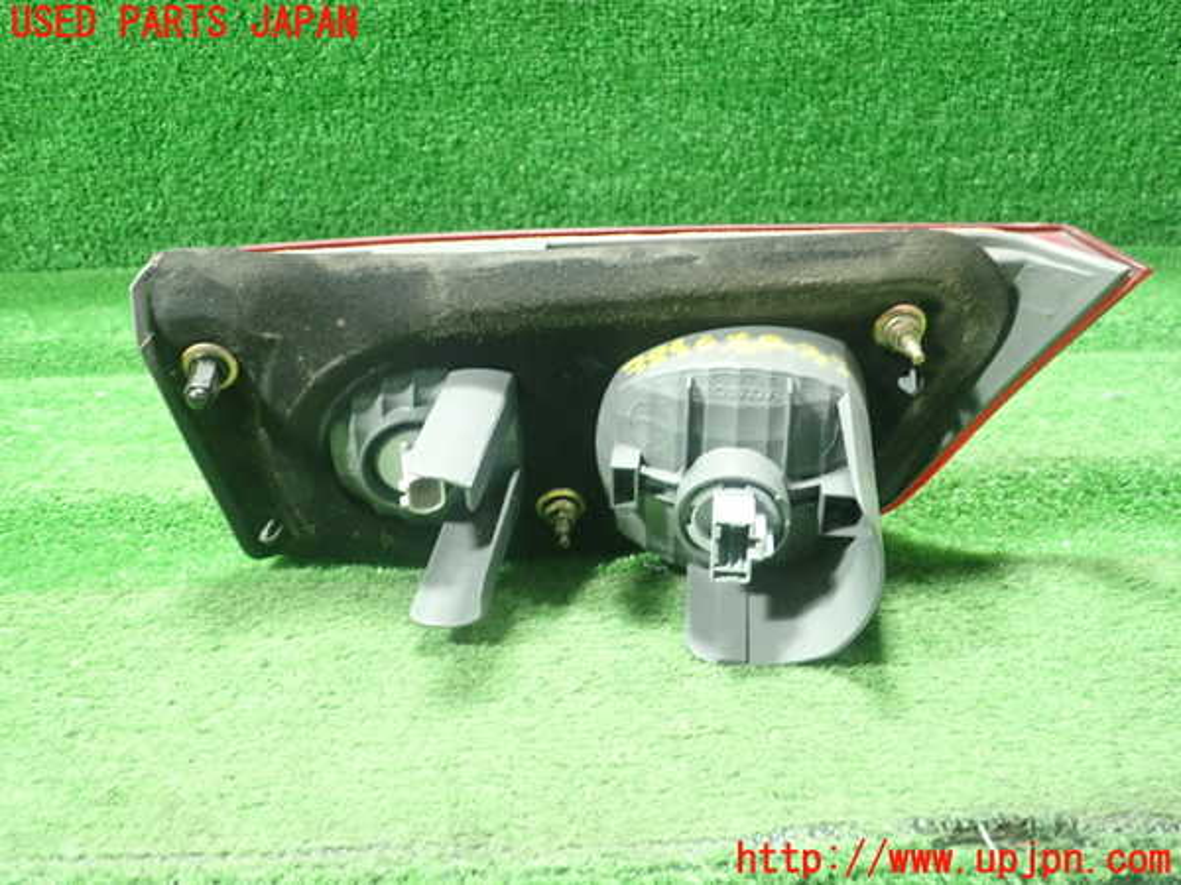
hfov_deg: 60.0
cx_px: 590
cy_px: 442
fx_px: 1024
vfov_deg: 46.8
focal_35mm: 30
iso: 800
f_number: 2.3
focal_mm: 5.5
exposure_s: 1/50
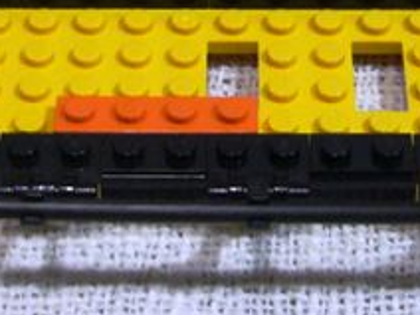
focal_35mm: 132
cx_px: 273
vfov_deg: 11.1
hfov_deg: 14.9
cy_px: 0
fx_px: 1602
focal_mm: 5.8
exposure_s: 1/8
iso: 200
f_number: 2.8
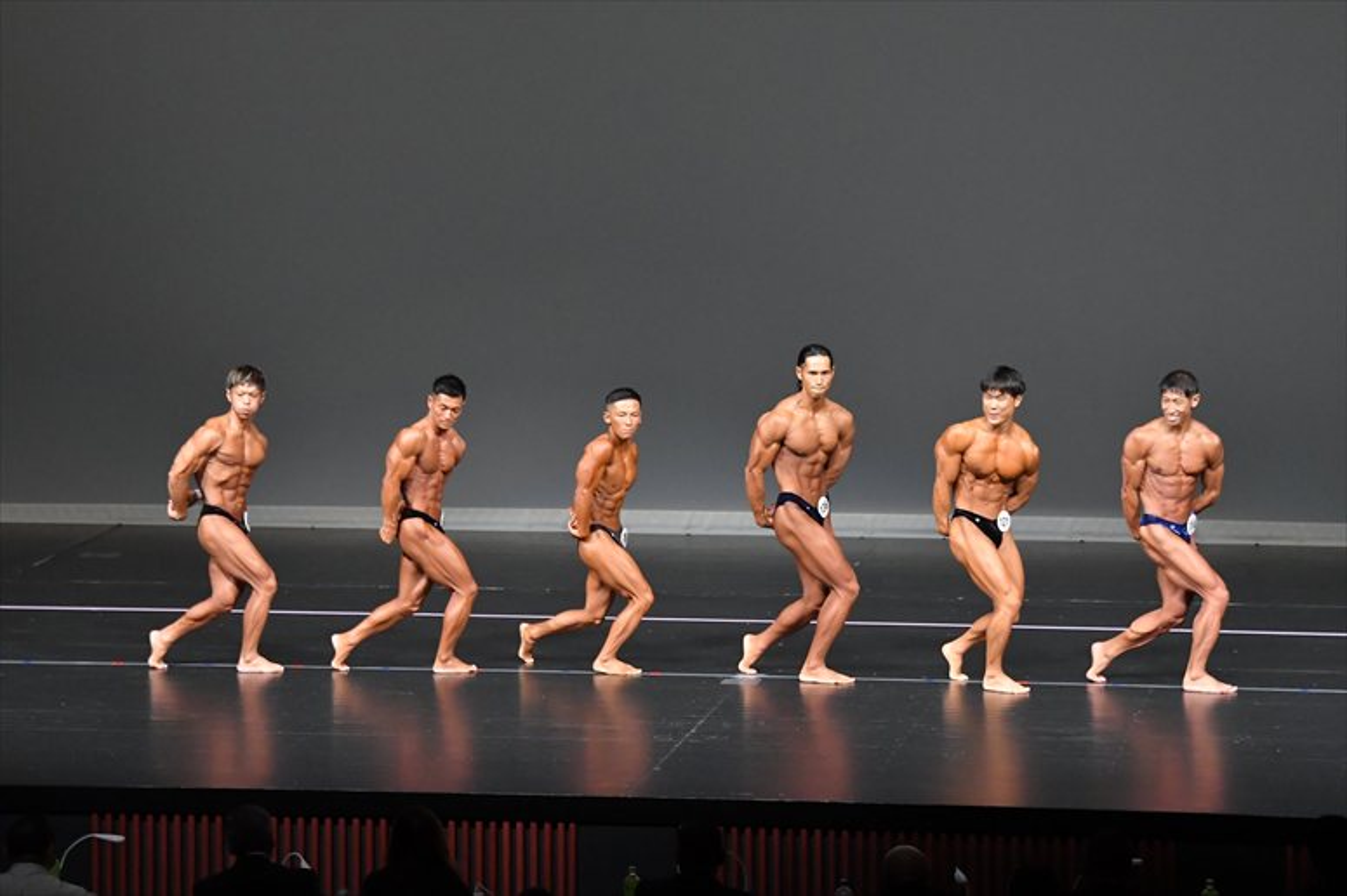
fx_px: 5610
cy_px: 448
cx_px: 674
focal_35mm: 150
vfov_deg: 9.1
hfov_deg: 13.7
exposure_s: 1/400
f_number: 5.6
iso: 5000
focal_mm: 100
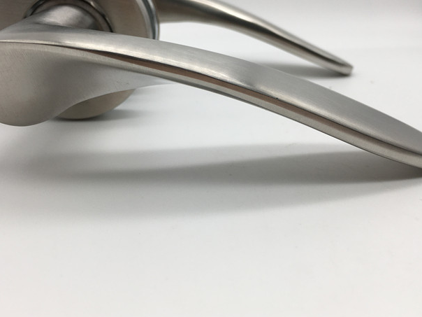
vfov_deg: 39.6
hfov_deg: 51.3
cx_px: 200
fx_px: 439
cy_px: 141
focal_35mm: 36
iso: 25
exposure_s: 1/318
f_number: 2.2
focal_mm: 4.15
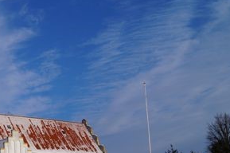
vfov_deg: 18.6
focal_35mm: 73
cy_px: 102
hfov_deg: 26.4
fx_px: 466
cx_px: 6
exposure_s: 1/320
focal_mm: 22
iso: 100
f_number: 13
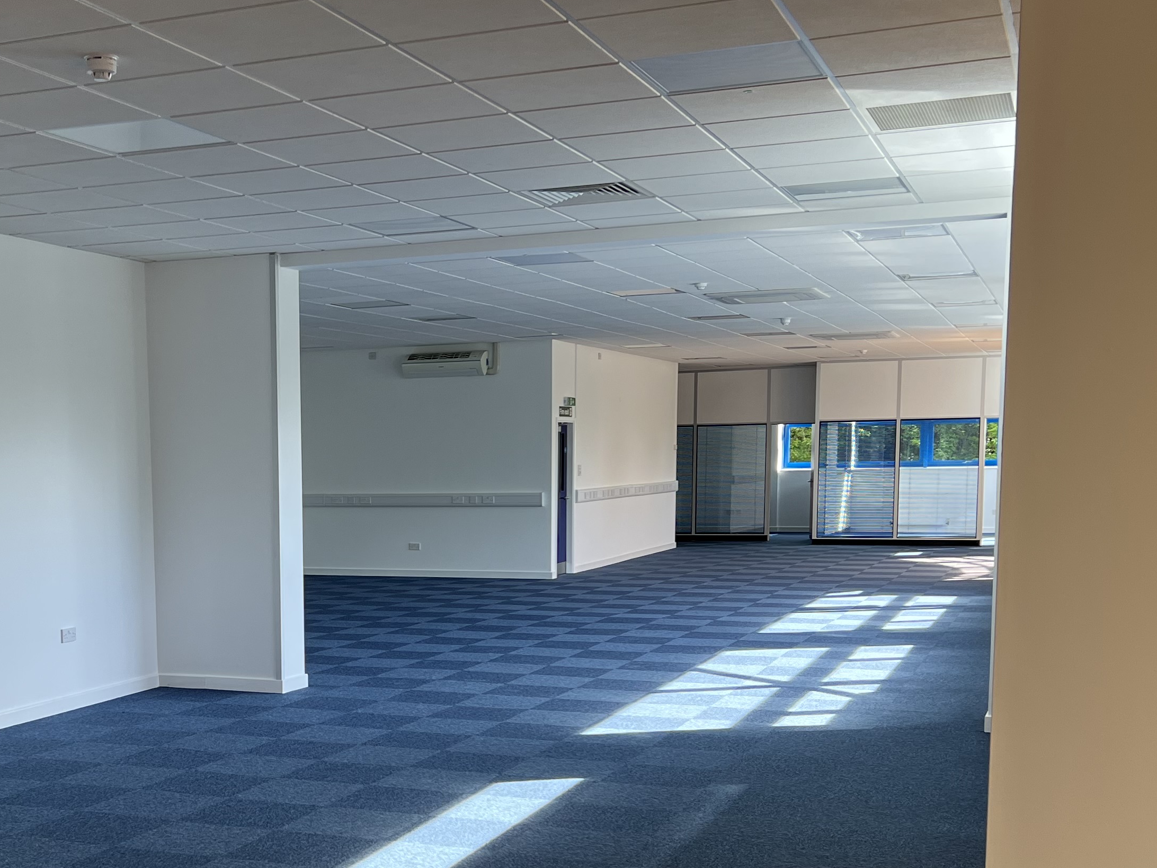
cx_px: 340
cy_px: 658
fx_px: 1604
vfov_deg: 29.8
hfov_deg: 39.0
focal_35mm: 48
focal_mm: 5.7
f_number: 1.5
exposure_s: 1/100
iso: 50
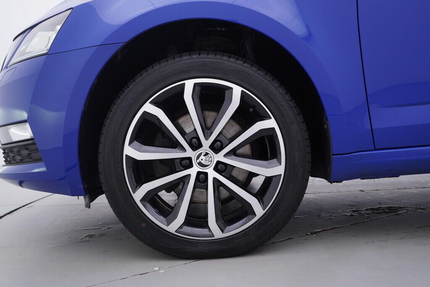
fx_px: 430
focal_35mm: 36
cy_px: 144
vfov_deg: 36.9
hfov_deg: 53.1
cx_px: 215
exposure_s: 1/60
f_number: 3.5
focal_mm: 24
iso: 125
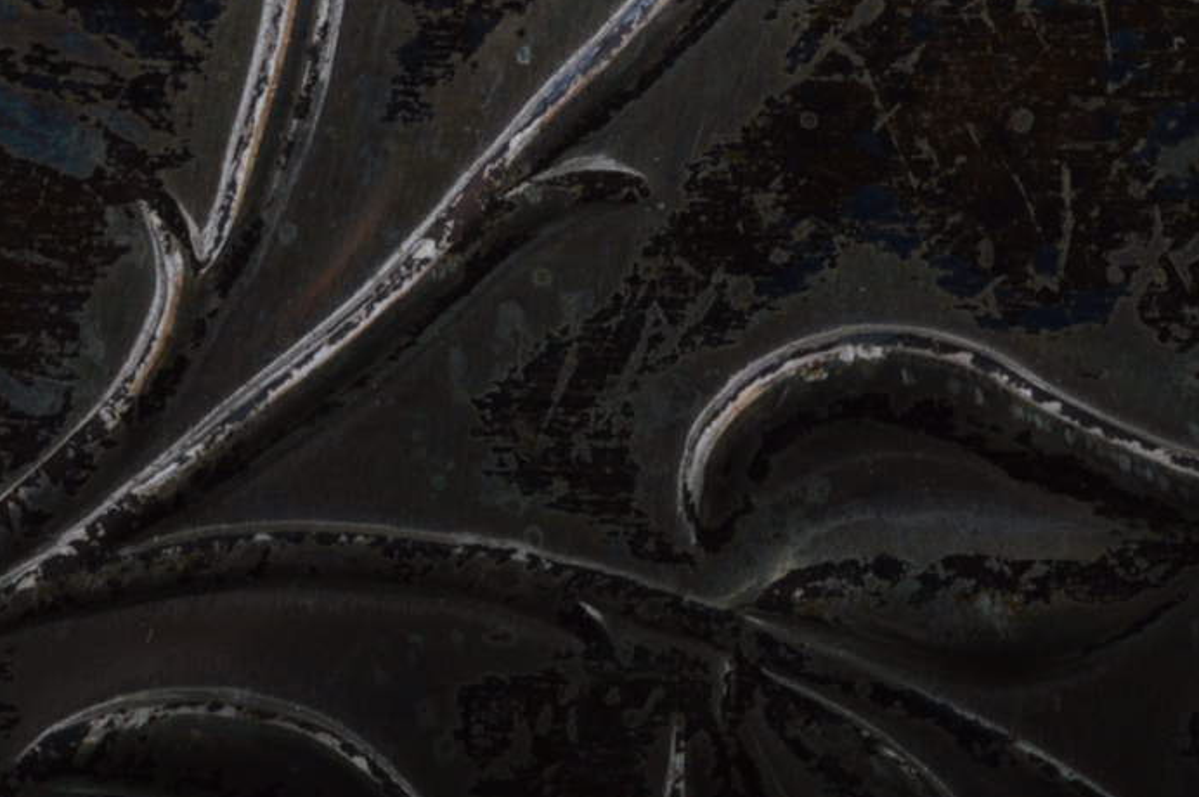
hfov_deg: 5.3
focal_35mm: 391
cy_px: -910
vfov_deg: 3.5
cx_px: 1258
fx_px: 13010
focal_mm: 60
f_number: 16
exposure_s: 1/200
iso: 200
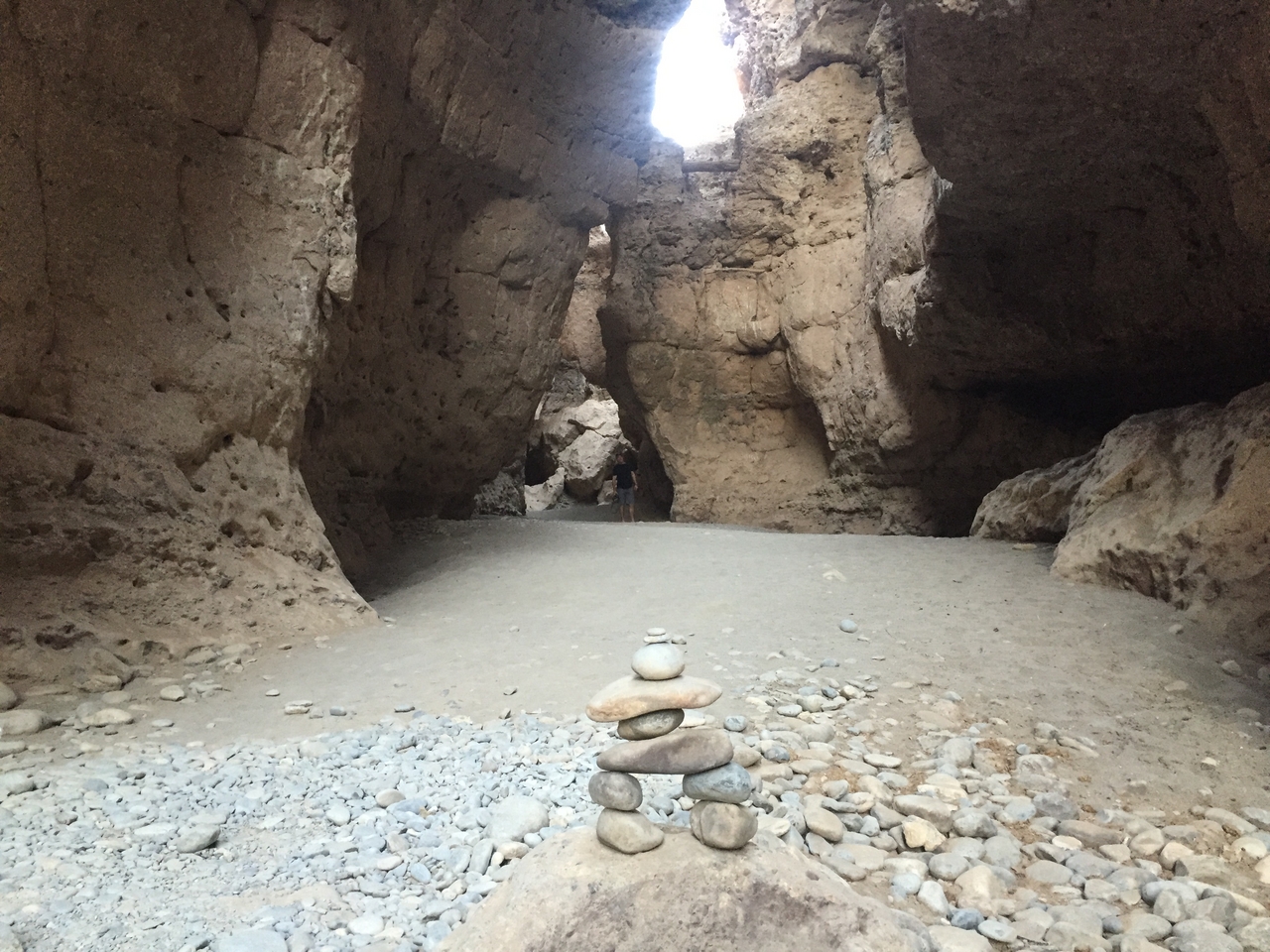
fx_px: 1064
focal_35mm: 29
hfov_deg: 61.7
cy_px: 476
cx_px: 635
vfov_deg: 48.2
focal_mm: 4.15
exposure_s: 1/33
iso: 320
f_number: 2.2
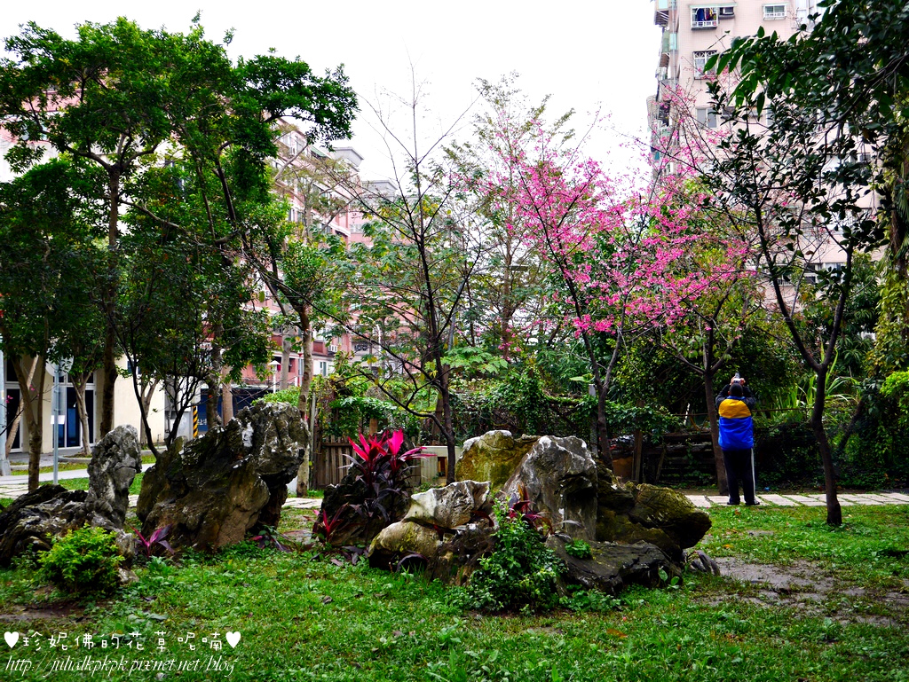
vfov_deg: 31.5
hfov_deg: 41.2
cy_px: 341
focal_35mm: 46
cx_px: 454
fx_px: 1209
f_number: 5.1
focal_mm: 23
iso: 400
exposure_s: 1/60
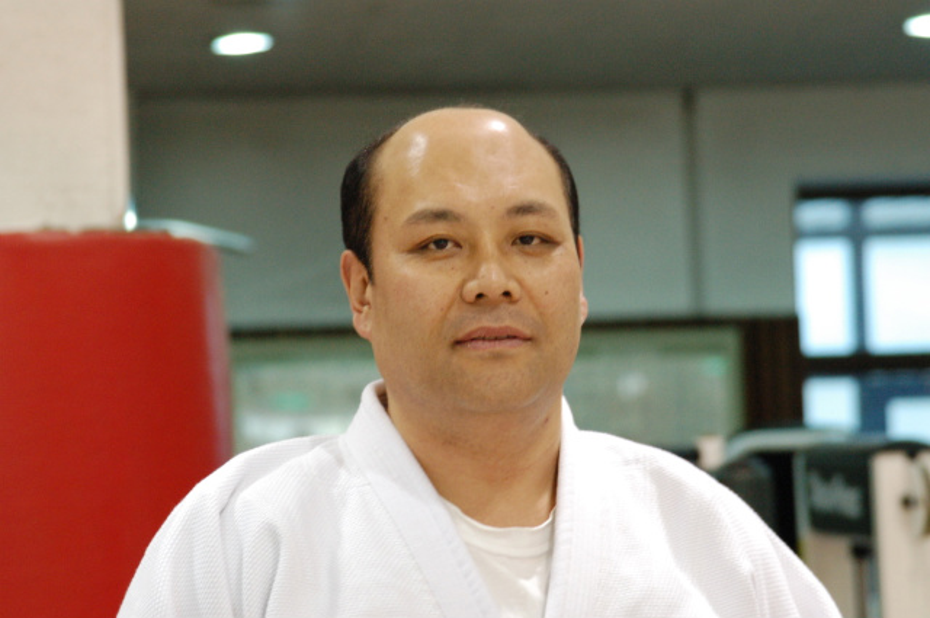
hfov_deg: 16.1
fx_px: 3290
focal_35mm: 128
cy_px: 309
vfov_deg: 10.7
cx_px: 465
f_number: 4
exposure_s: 1/50
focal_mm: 85
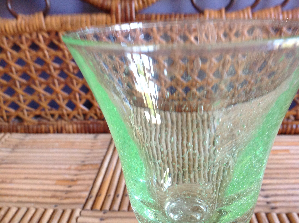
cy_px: 112
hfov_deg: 52.7
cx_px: 150
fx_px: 302
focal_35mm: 35
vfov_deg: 40.6
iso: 250
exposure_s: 1/15
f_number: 2.4
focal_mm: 4.28
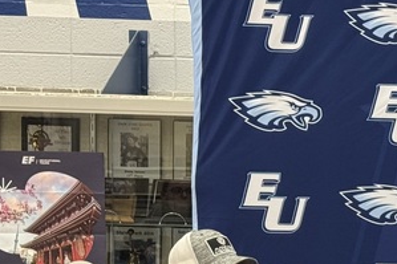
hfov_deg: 11.4
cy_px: 261
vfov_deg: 8.0
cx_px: 637
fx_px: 1885
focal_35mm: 171
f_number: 1.78
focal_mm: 6.76
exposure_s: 1/60
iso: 160
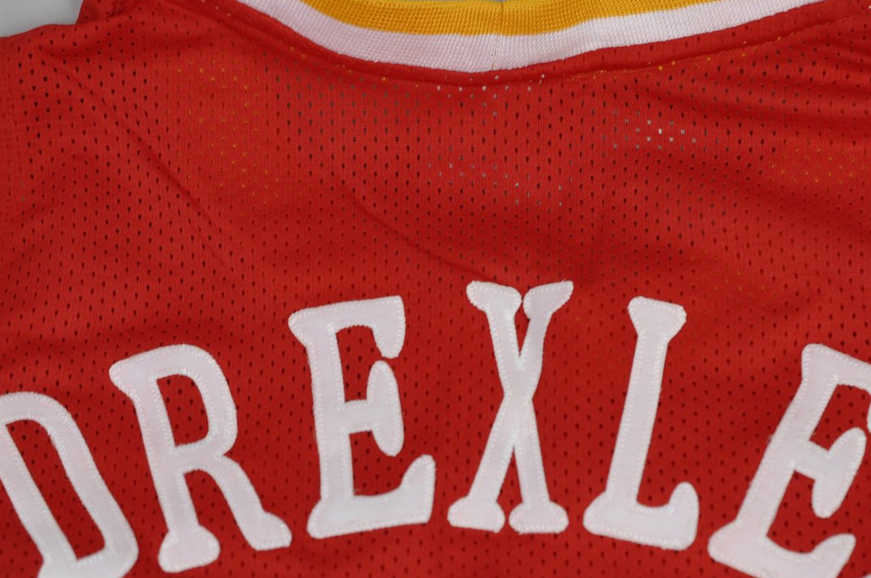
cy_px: 268
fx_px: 2392
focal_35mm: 99
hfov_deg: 20.6
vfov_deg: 13.8
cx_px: 506
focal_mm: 40
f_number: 4
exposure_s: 1/60
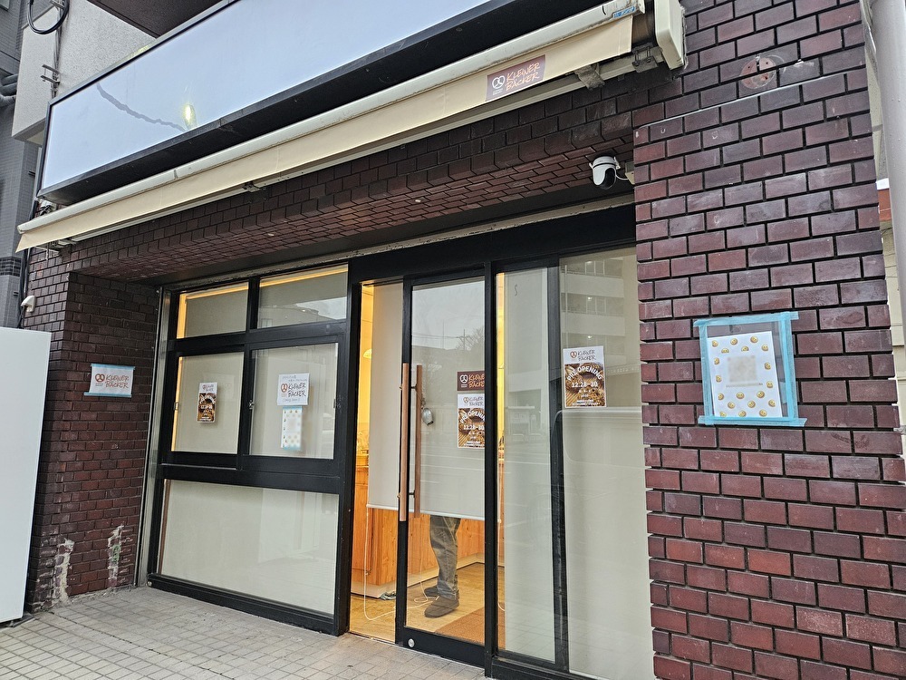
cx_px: 453
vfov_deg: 58.9
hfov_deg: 73.9
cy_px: 340
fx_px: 602
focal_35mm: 23
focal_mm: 5.4
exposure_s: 1/142
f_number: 1.8
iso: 400
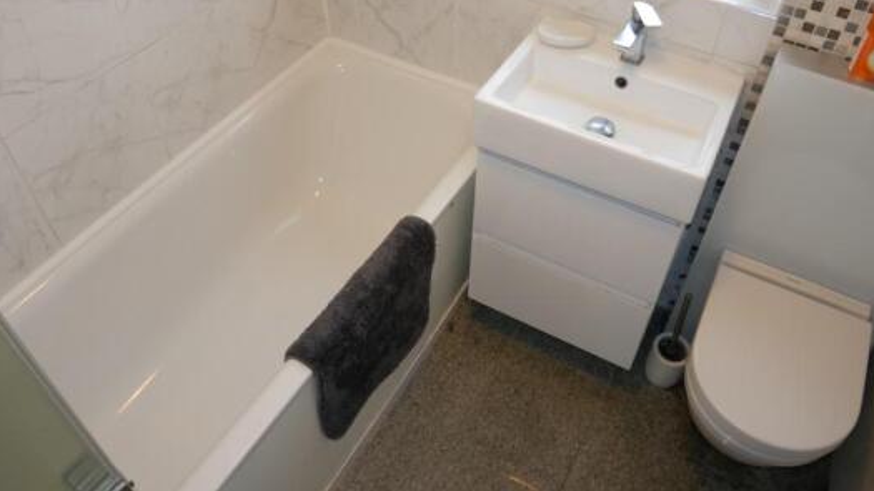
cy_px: 164
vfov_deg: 39.7
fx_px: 672
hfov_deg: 66.1
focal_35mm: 29
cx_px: 453
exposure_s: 1/50
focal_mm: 12
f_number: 3.5
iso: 500
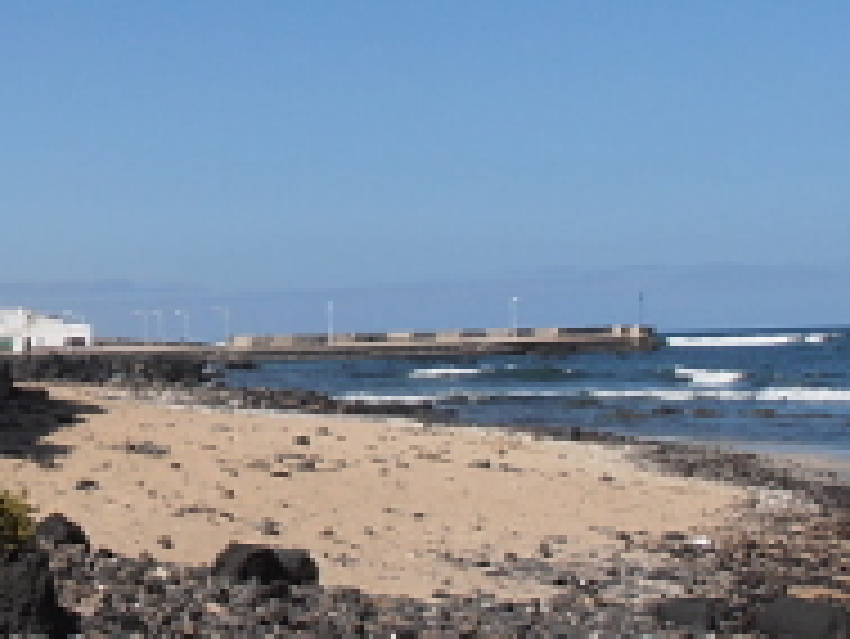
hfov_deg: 19.9
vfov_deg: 15.7
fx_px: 2310
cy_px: 207
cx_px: -90
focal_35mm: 94
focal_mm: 6.61
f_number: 3.9
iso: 80
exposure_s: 1/1600
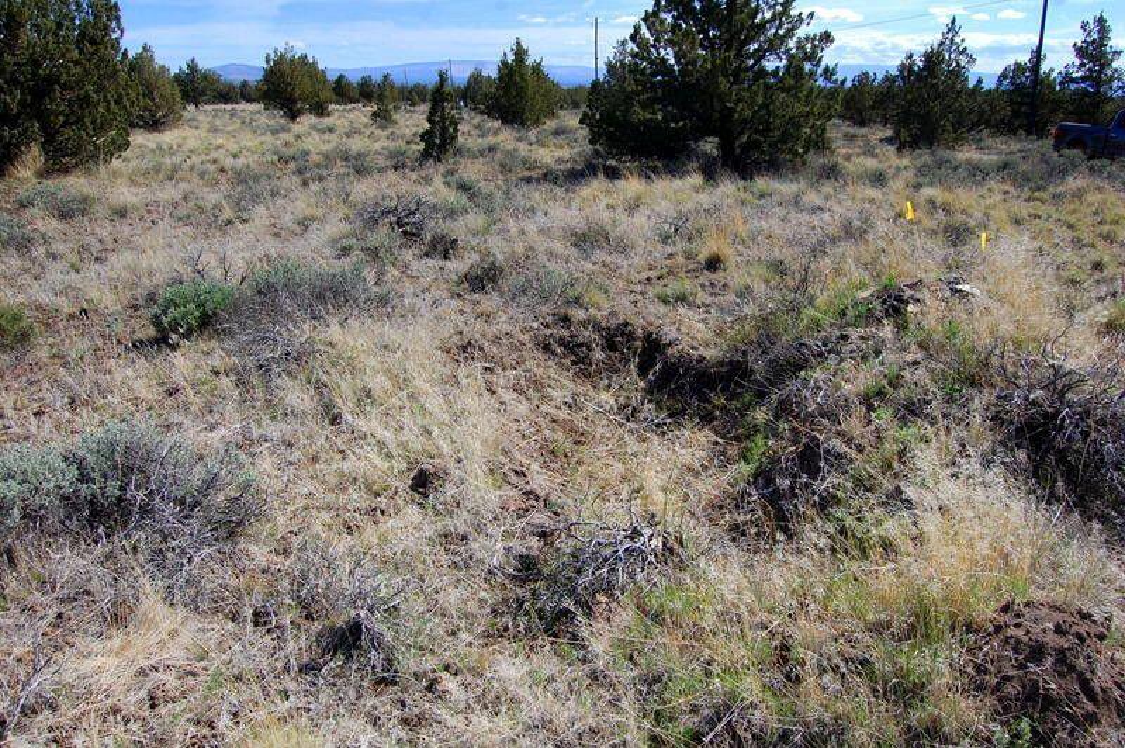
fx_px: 843
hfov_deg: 67.4
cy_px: 374
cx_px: 562
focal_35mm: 27
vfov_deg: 47.9
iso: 200
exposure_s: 1/320
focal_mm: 18
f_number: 9
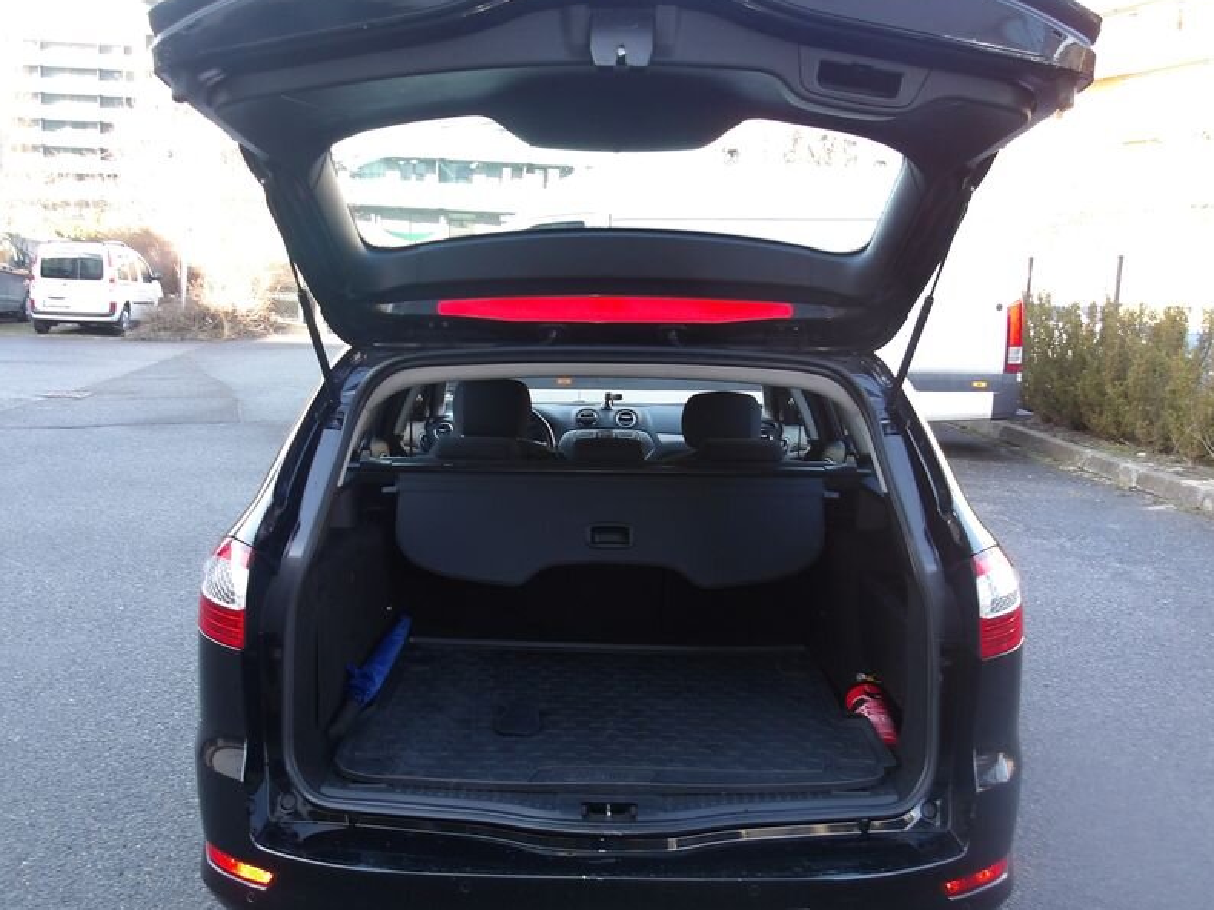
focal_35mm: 35
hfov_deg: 52.6
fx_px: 1227
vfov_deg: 40.7
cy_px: 472
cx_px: 589
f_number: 3
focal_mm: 4.9
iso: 100
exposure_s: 1/58
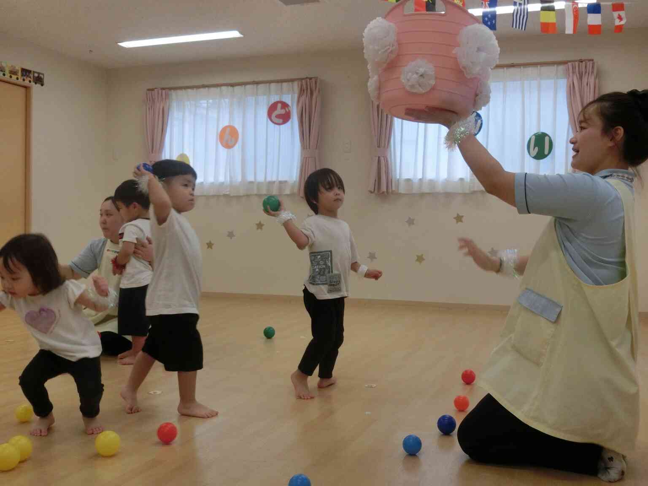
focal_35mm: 39
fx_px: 730
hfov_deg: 47.9
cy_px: 243
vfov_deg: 36.8
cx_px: 324
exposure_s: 1/125
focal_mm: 6.9
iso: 320
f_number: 4.1
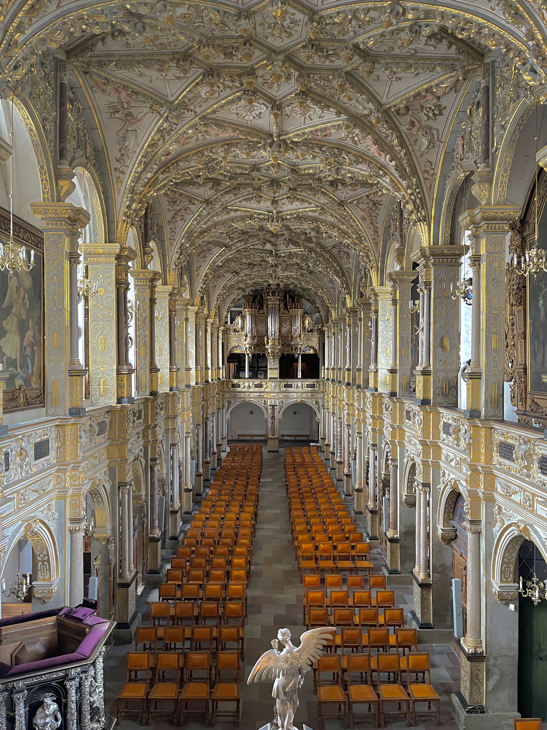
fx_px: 548
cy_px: 365
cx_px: 274
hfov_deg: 53.1
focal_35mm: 26
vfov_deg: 67.3
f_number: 1.6
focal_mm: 5.1
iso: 500
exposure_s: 1/49
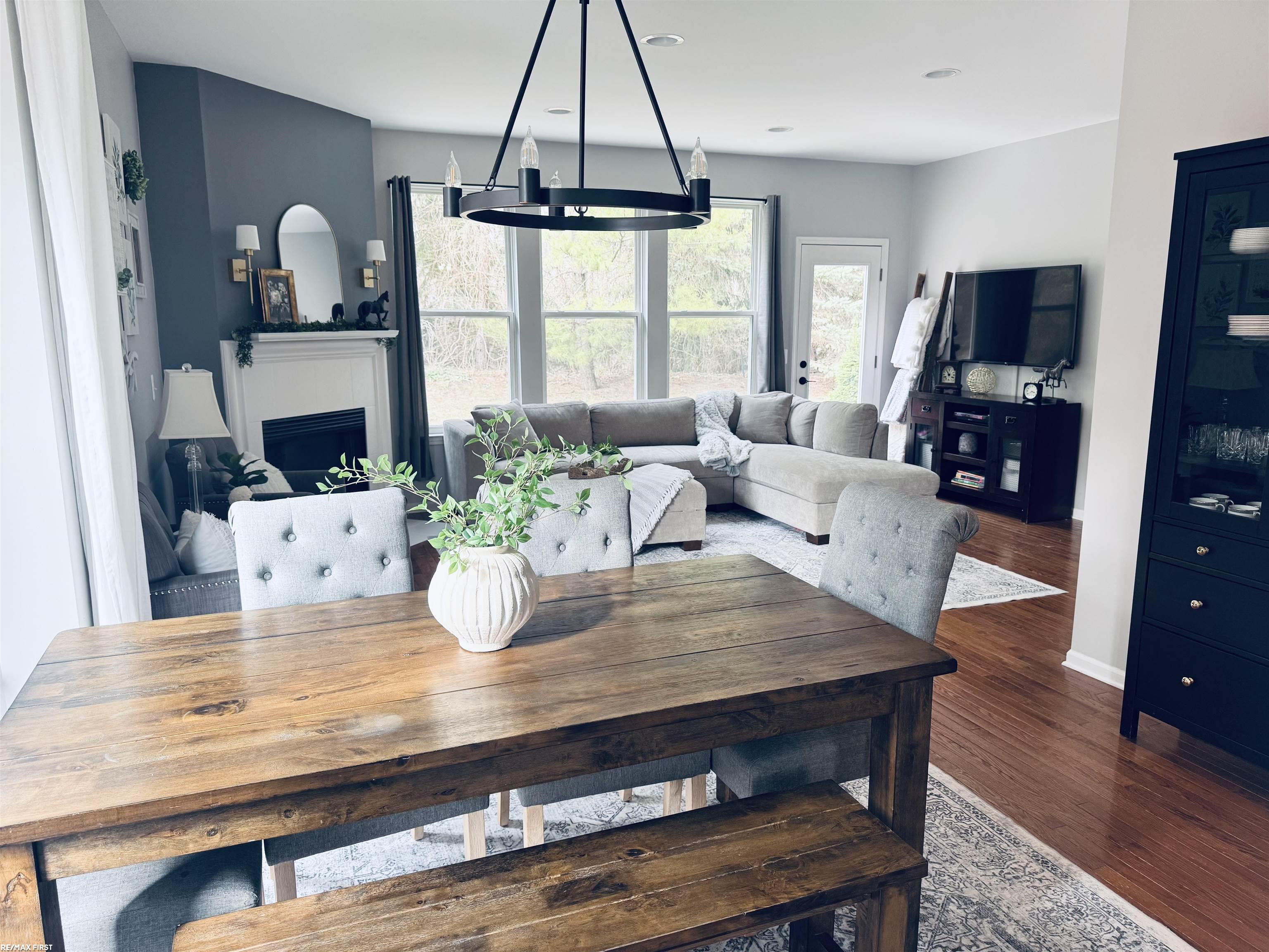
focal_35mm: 24
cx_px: 634
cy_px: 476
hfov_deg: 71.6
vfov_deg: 56.8
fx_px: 880
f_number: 1.78
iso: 100
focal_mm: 6.76
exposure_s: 1/121
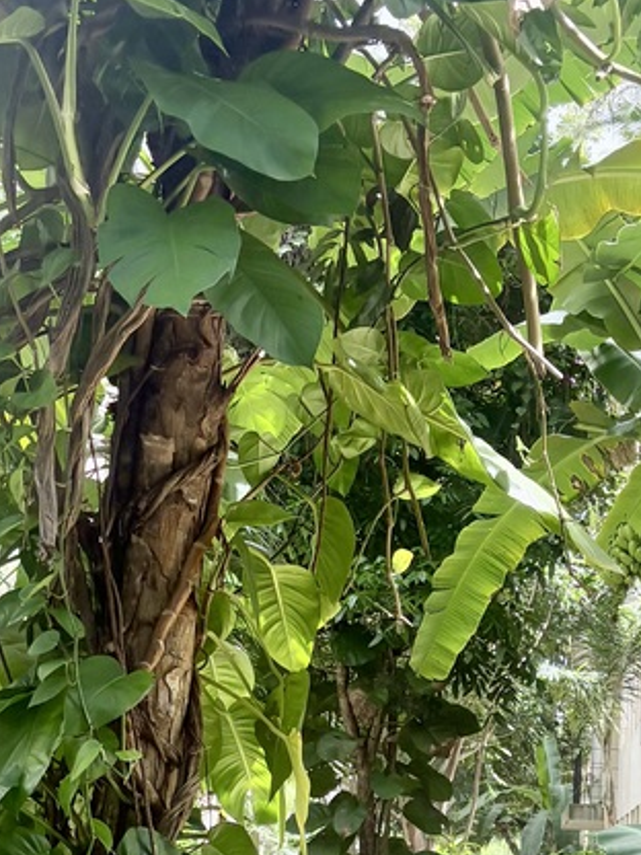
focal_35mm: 75
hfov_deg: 19.5
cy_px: 863
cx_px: 464
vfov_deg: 24.7
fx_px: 1852
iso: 64
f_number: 1.6
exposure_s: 1/747
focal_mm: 5.96
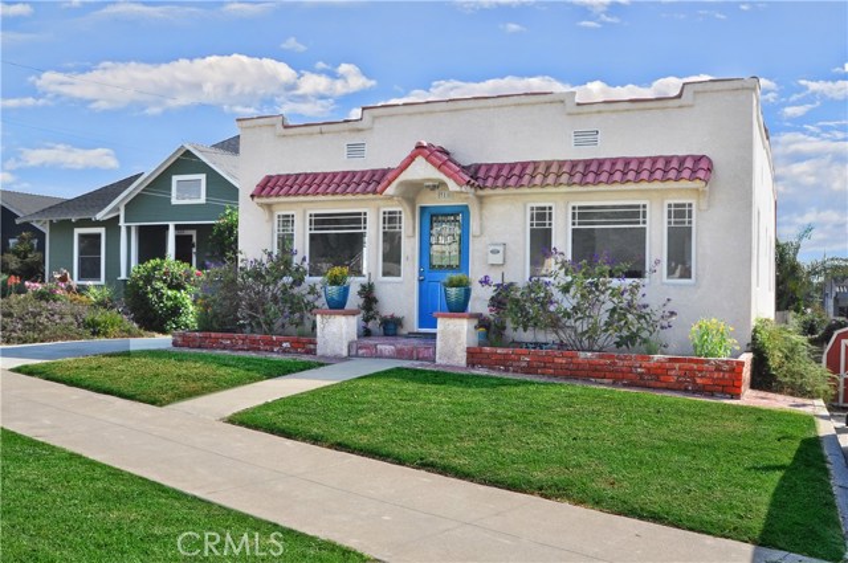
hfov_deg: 53.2
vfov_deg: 36.8
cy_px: 282
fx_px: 847
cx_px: 424
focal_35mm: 36
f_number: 14
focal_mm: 24
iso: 400
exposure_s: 1/200
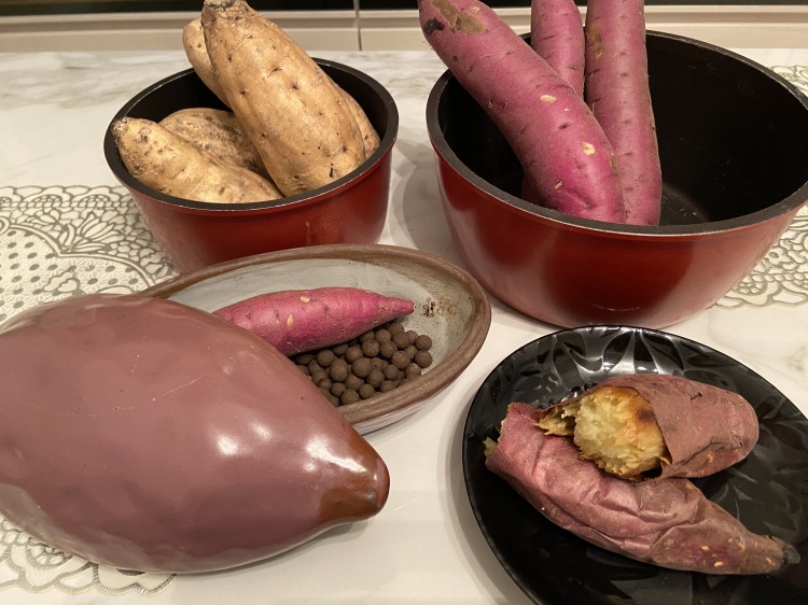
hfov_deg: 67.3
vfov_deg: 53.0
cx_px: 404
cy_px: 302
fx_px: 607
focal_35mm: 26
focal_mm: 4.25
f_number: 1.8
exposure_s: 1/40
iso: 320
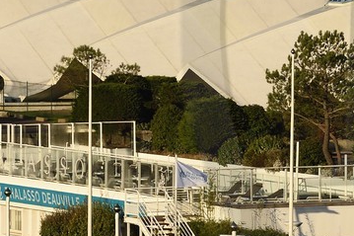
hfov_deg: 3.5
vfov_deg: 2.4
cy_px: 25
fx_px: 5700
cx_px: 583
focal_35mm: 580
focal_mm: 130
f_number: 11
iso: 200
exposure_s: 1/320
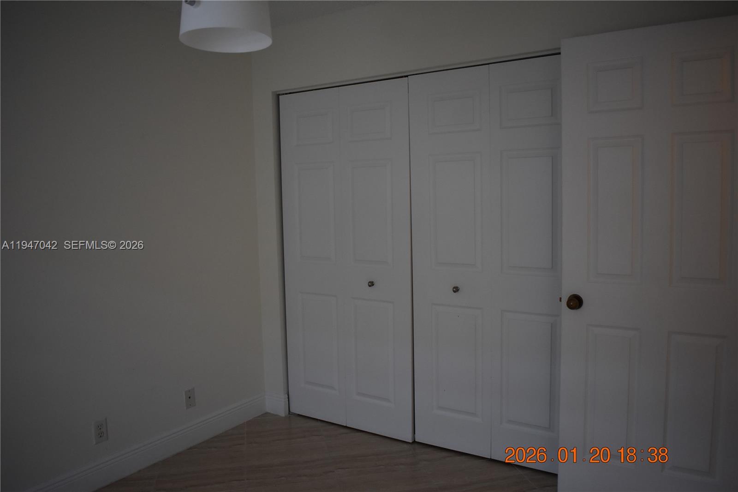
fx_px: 553
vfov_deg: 47.9
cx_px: 369
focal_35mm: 27
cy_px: 246
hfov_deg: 67.4
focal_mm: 18
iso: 800
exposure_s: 1/160
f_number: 3.5
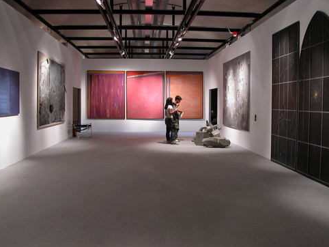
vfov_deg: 38.7
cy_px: 118
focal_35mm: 37
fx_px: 352
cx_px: 170
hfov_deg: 50.1
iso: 100
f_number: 2.8
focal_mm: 8.9
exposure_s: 1/4.2
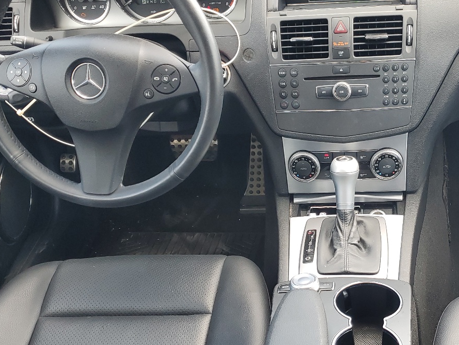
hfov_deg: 39.8
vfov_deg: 30.6
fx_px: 623
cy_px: 236
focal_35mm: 47
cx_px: 317
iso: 55
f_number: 1.5
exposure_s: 1/120
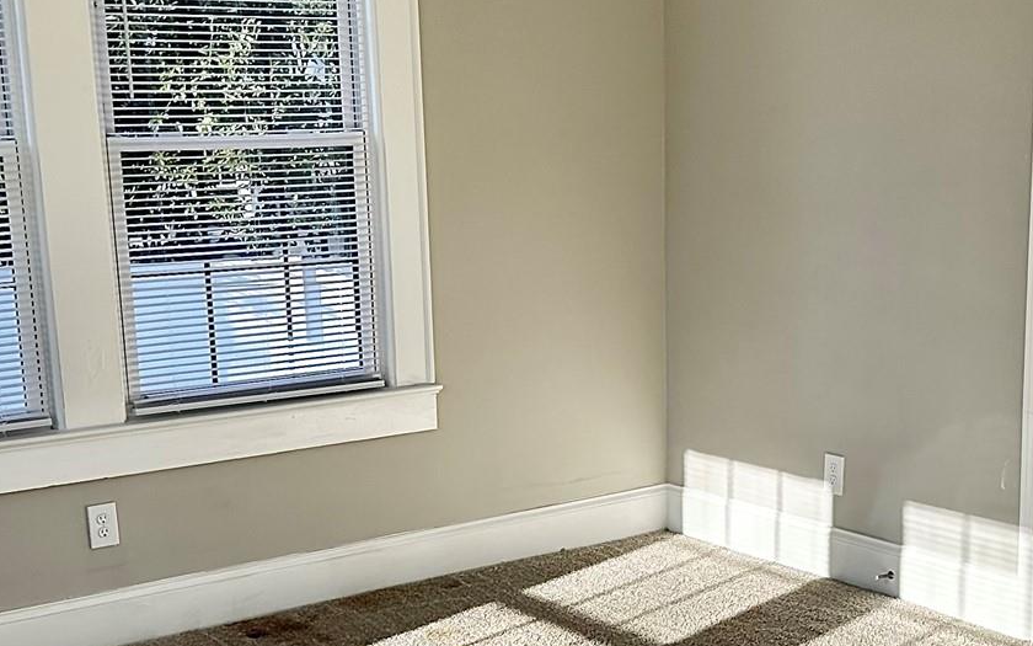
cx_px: 601
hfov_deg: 32.9
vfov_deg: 20.8
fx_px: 1745
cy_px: 468
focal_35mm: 62
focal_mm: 6.86
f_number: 1.78
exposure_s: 1/903
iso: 80
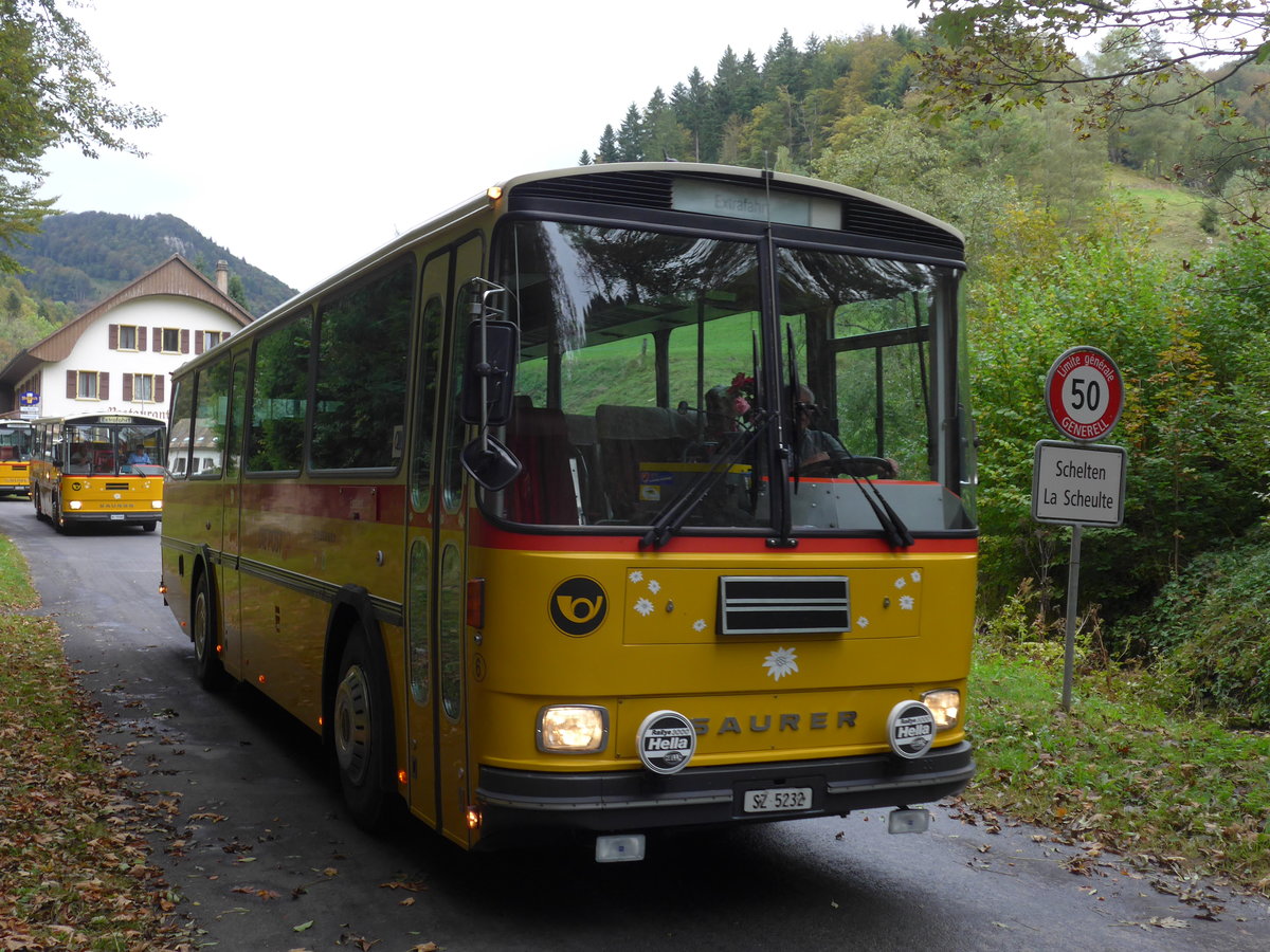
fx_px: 1431
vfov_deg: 36.8
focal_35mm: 39
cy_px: 476
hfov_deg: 47.9
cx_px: 635
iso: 160
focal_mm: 8
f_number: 2.8
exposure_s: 1/250
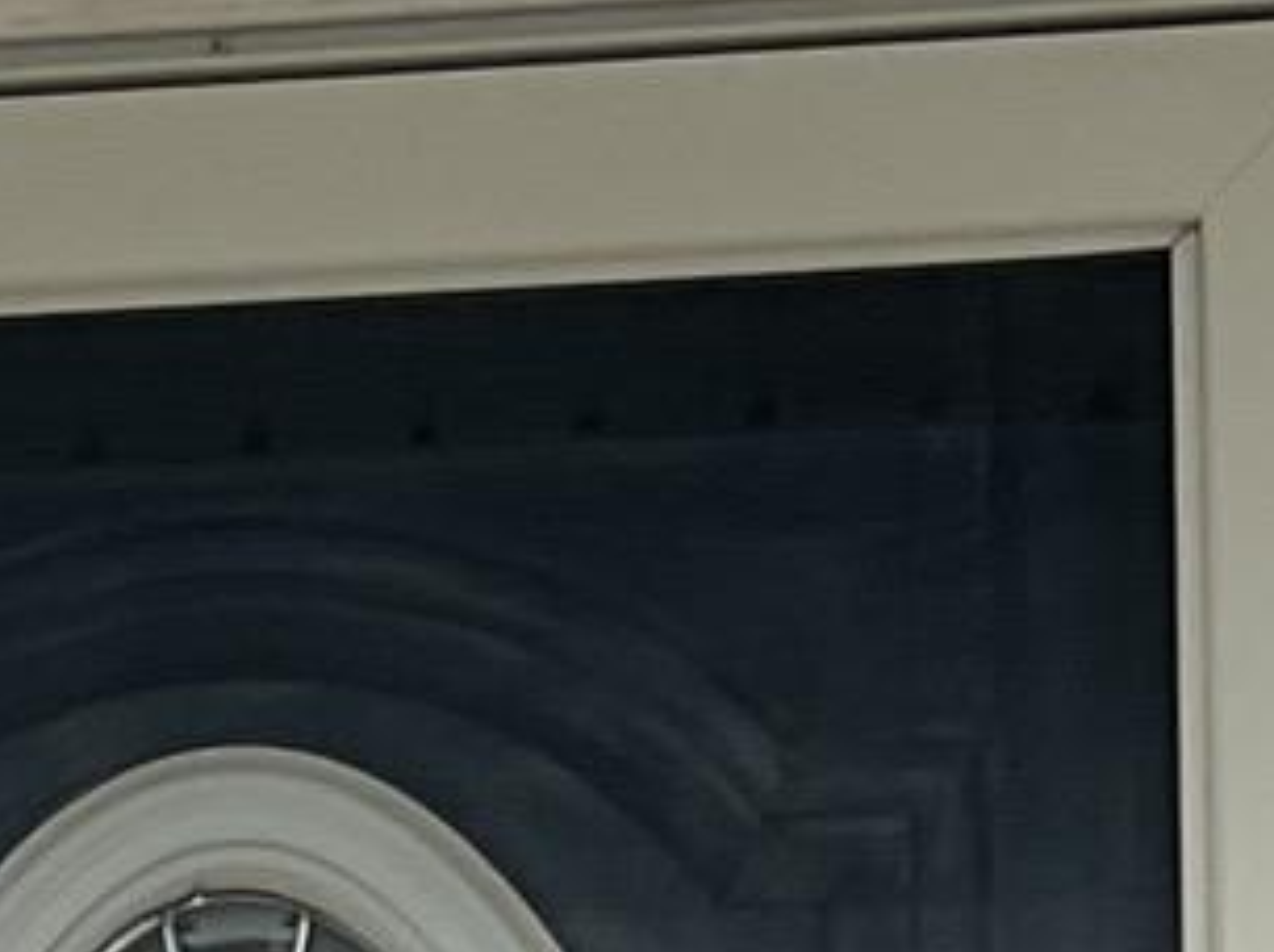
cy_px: 2965
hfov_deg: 10.1
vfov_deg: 6.8
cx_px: 226
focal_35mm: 195
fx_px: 7168
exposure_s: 1/144
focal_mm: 3
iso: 16
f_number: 1.8
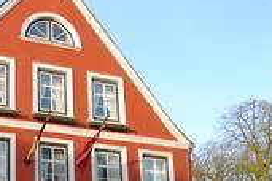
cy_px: 179
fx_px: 476
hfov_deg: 30.9
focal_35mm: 63
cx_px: 46
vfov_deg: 20.9
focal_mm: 18
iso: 200
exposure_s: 1/160
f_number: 6.3
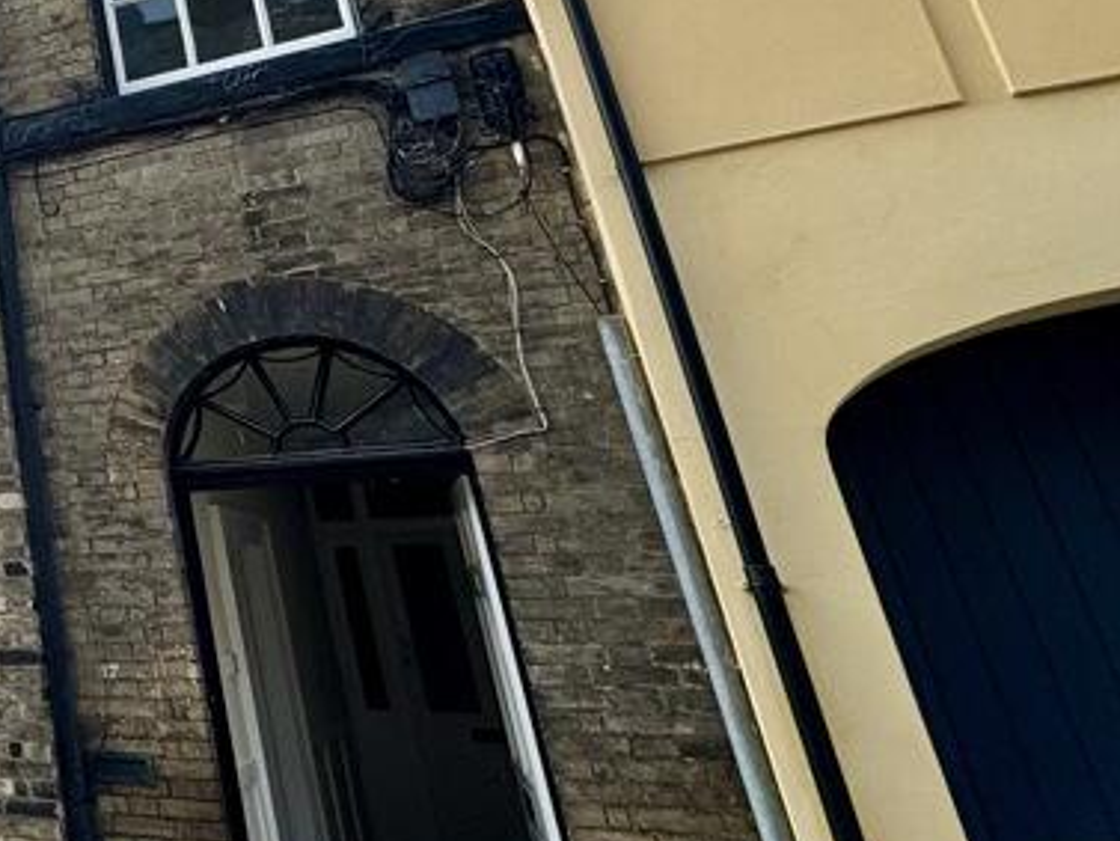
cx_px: -398
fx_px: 1230
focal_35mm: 38
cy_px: 169
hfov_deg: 33.1
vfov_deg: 36.5
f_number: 2.2
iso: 50
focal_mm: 2.22
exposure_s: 1/2028
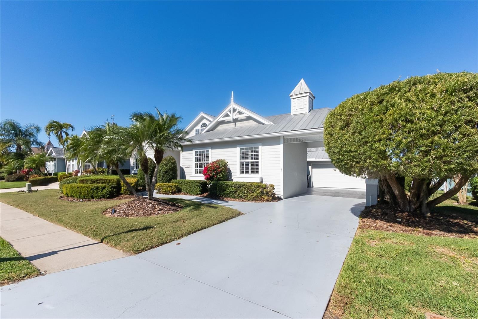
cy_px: 160
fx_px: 199
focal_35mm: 15
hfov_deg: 100.4
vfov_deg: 77.3
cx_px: 239
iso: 1600
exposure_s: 1/8000
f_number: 6.7
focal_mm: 10
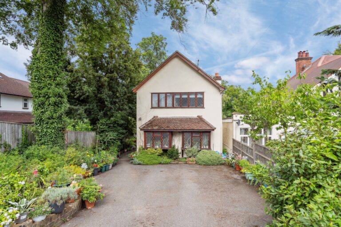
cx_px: 170
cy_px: 114
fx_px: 152
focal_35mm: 16
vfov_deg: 73.7
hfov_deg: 96.7
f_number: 5.6
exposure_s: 1/640
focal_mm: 16
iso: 640
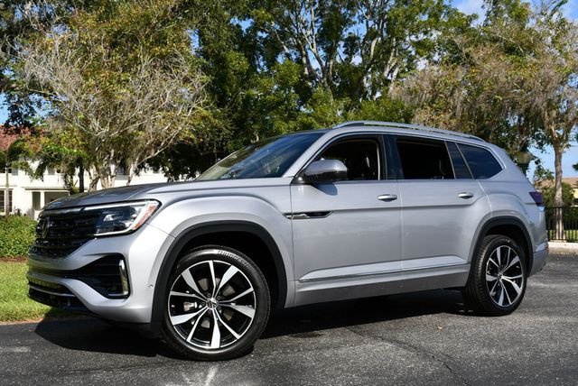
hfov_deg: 48.4
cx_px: 289
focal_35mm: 40
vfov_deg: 33.5
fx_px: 643
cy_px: 193
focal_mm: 20
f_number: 9
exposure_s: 1/320
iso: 100
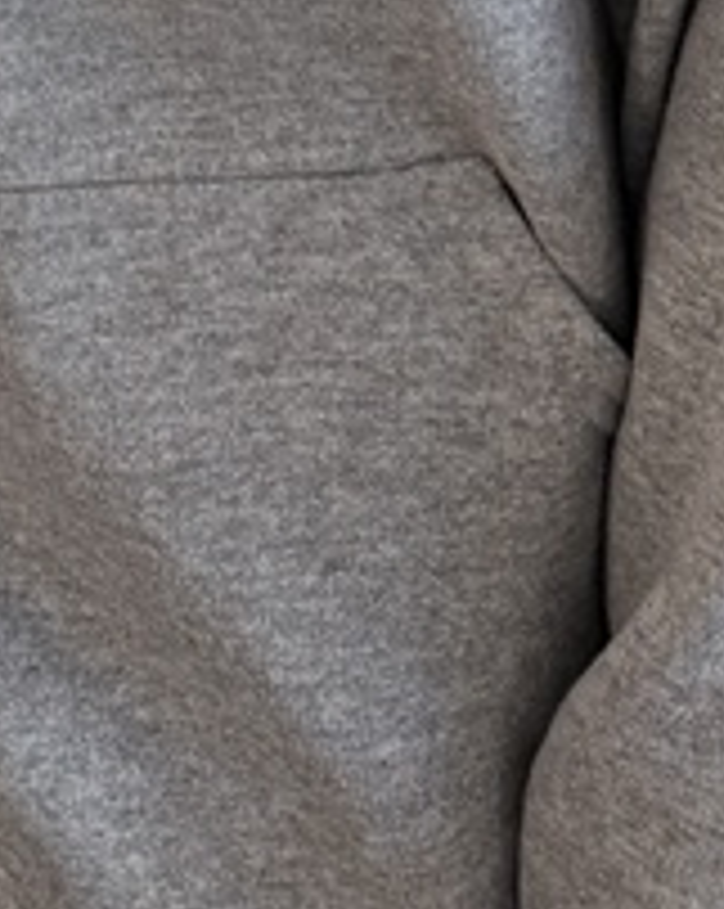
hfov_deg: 11.9
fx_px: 3195
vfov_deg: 12.5
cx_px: -589
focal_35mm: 119
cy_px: -1314
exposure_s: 1/60
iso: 160
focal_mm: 6.76
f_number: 1.78
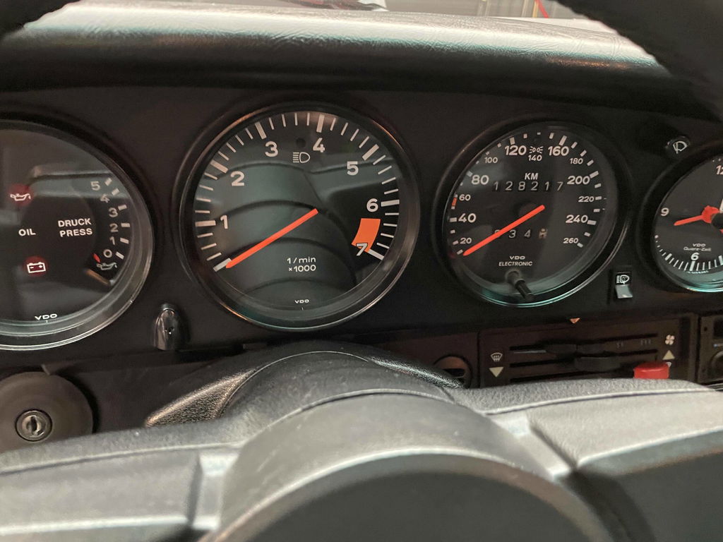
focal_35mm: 26
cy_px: 271
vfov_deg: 53.1
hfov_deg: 67.3
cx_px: 362
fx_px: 543
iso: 640
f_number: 1.6
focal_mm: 4.2
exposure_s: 1/25
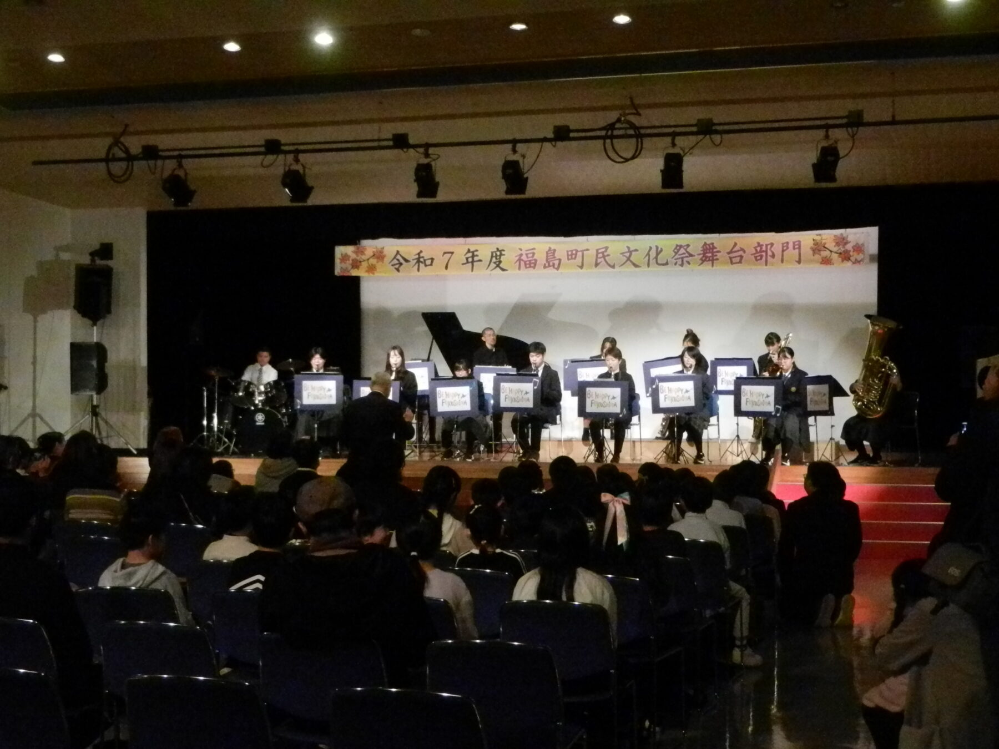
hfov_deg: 36.2
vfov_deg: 27.5
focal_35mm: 53
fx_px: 1530
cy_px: 374
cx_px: 500
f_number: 4.4
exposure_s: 1/200
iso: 3200
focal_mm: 9.4
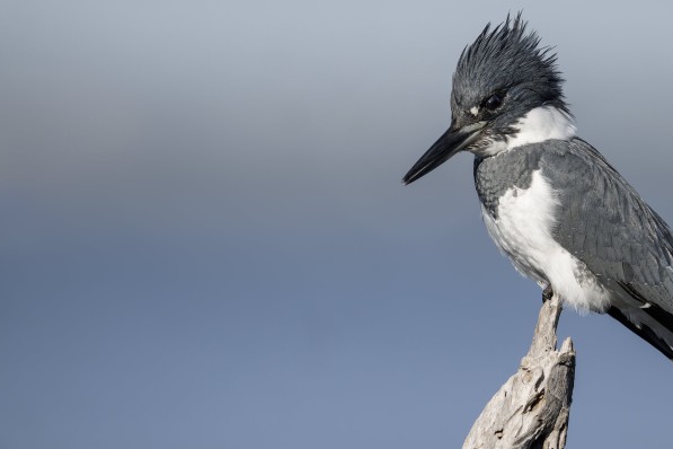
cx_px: 424
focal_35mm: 1501
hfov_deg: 1.4
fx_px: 28058
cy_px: 239
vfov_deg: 0.9
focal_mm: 1120
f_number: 11
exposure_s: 1/2500
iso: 1600
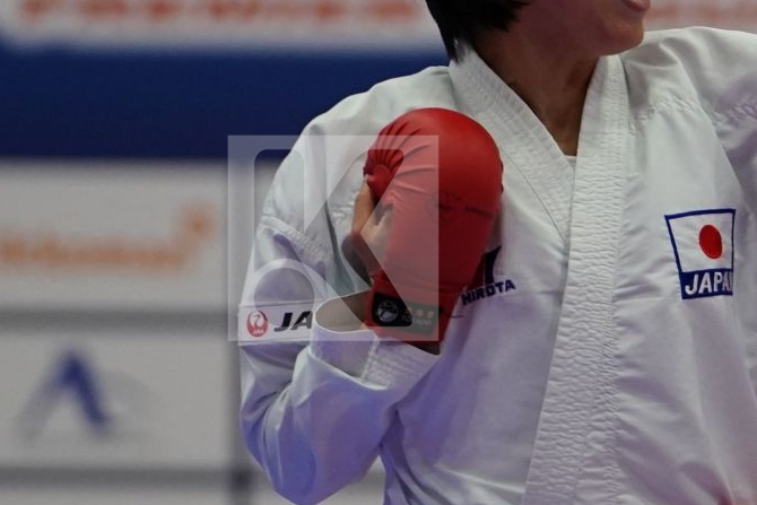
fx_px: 15311
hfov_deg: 2.8
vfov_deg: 1.9
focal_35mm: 728
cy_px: 238
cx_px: 716
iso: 2000
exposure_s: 1/1000
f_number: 2.8
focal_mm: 181
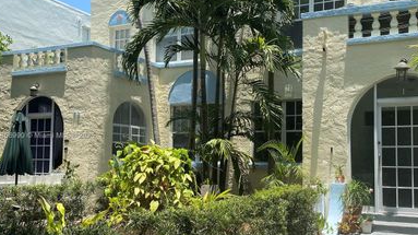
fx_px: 410
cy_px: 136
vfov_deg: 31.9
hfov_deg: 53.5
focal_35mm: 37
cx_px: 259
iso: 32
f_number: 1.8
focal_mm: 4.25
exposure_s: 1/1412
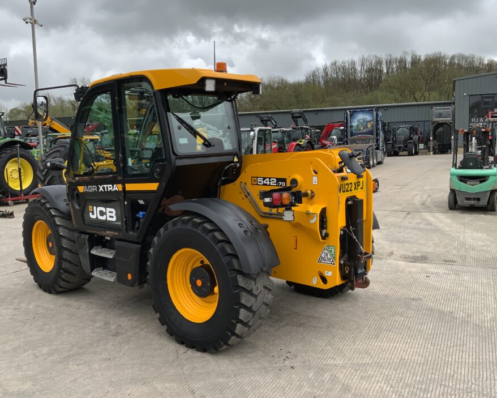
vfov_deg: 44.6
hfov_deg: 54.2
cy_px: 196
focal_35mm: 33
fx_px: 486
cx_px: 254
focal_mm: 3
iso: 16
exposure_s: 1/1055
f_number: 1.8
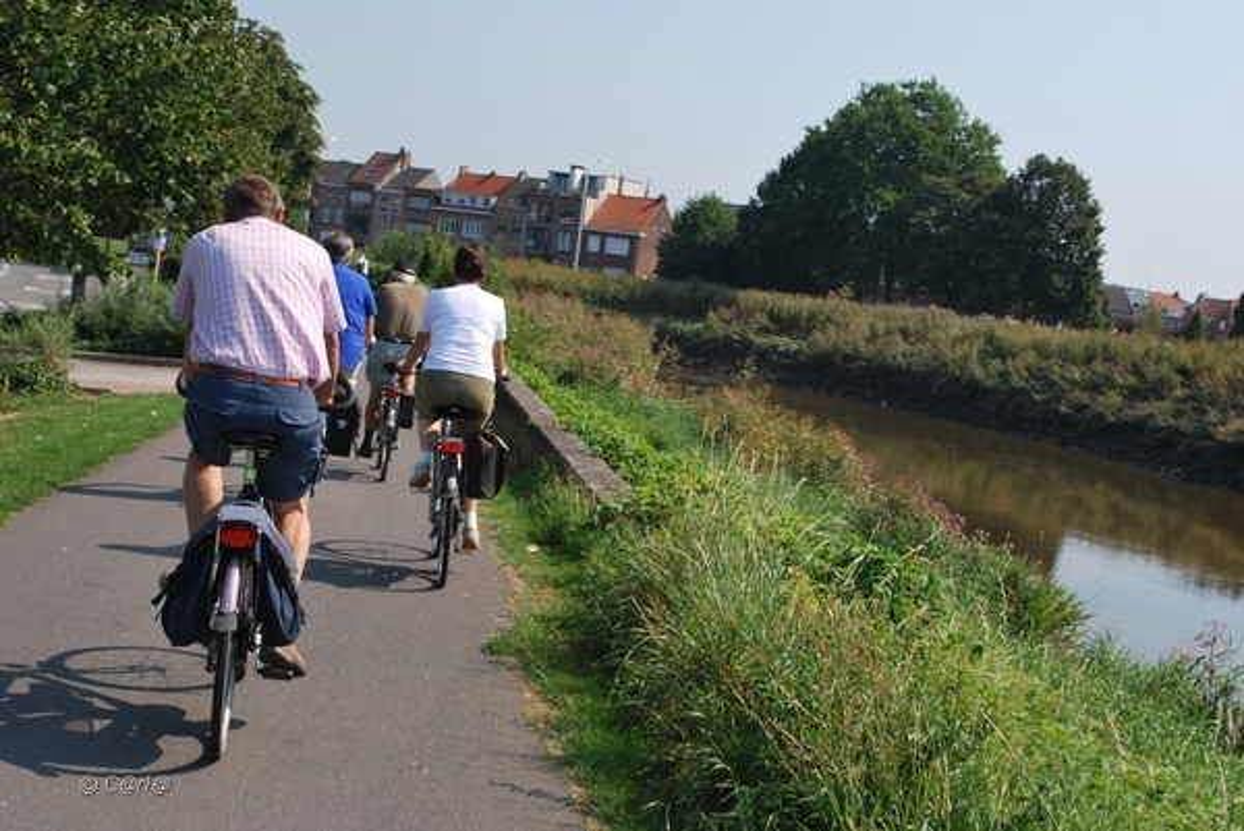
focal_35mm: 51
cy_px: 416
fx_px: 1764
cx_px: 622
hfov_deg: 38.9
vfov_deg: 26.5
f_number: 7.1
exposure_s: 1/200
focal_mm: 34
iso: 100
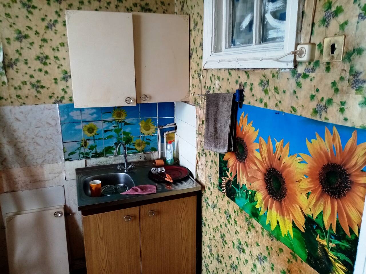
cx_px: 183
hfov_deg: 67.3
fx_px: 275
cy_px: 137
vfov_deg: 53.1
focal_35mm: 26
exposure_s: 1/33.3
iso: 176
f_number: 1.8
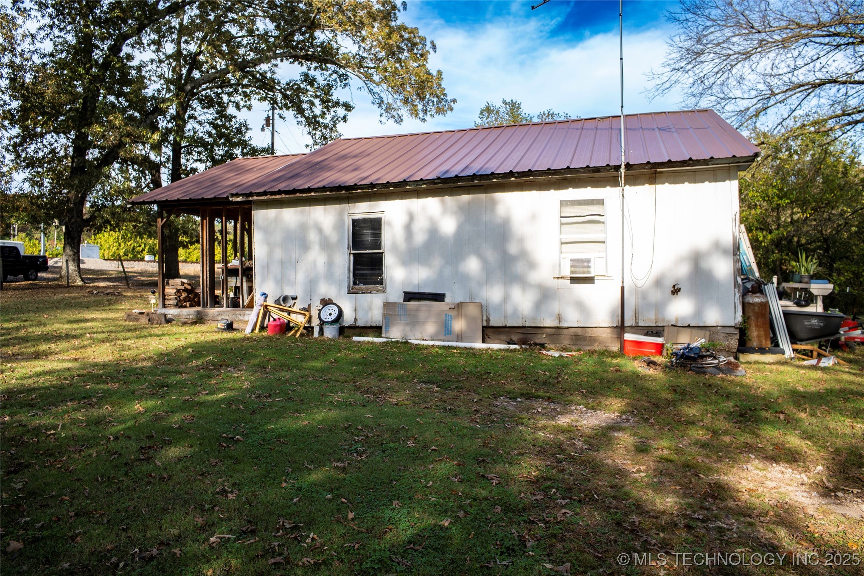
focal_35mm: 24
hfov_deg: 73.7
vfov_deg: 53.1
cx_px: 432
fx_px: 576
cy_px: 288
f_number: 6.3
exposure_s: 1/160
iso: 100
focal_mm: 16
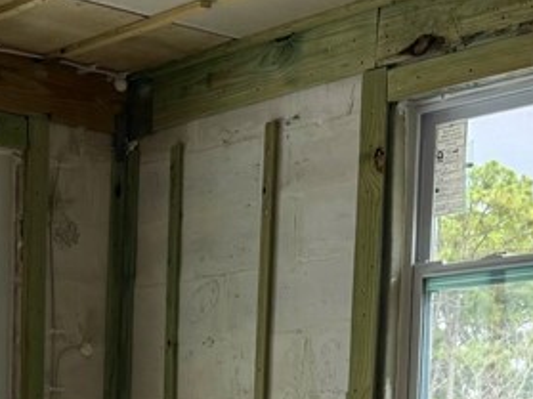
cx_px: -42
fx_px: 1354
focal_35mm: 88
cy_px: 603
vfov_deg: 15.4
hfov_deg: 21.2
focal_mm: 6.76
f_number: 1.78
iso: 80
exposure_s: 1/575
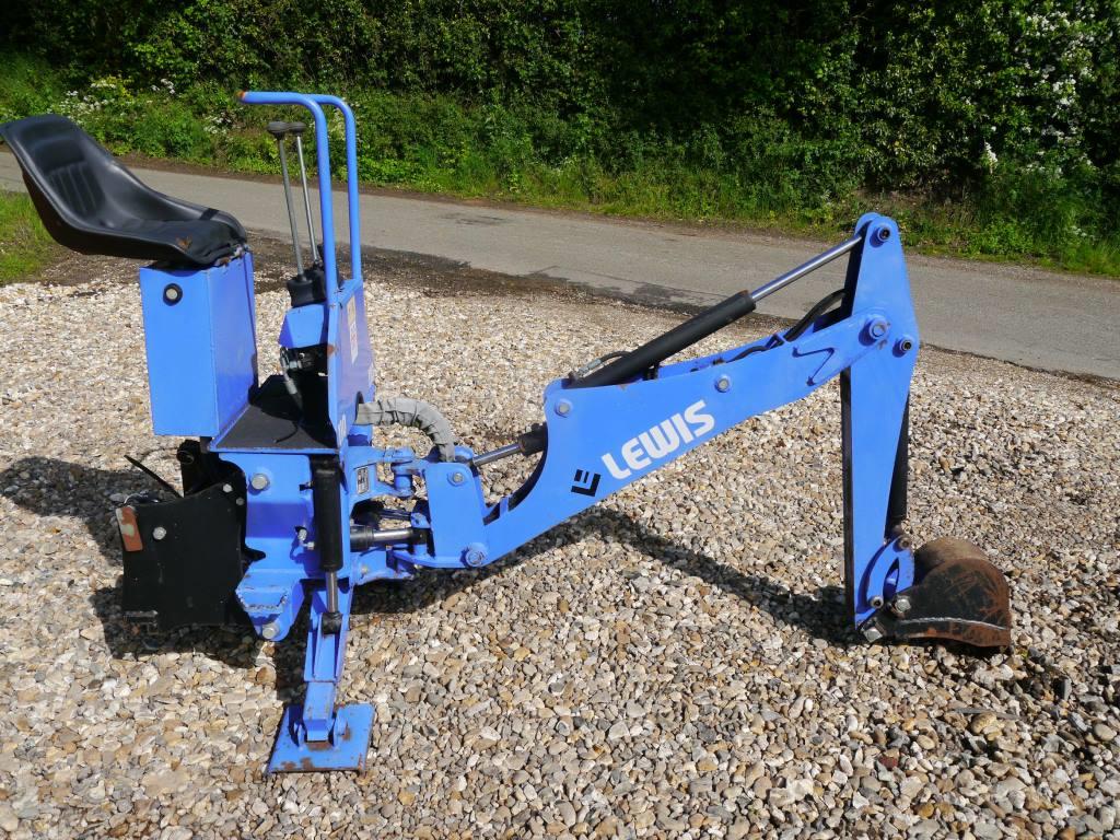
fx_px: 906
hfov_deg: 63.4
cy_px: 420
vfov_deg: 49.7
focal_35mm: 28
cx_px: 560
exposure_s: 1/500
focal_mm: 14
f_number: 8
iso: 160
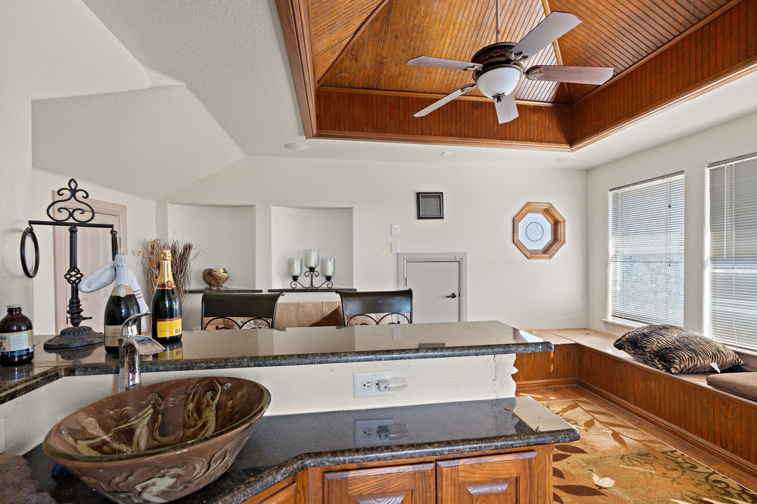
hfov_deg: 96.7
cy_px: 252
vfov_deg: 73.7
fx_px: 336
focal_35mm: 16
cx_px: 378
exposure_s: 1/2.5
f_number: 9
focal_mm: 16
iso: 250
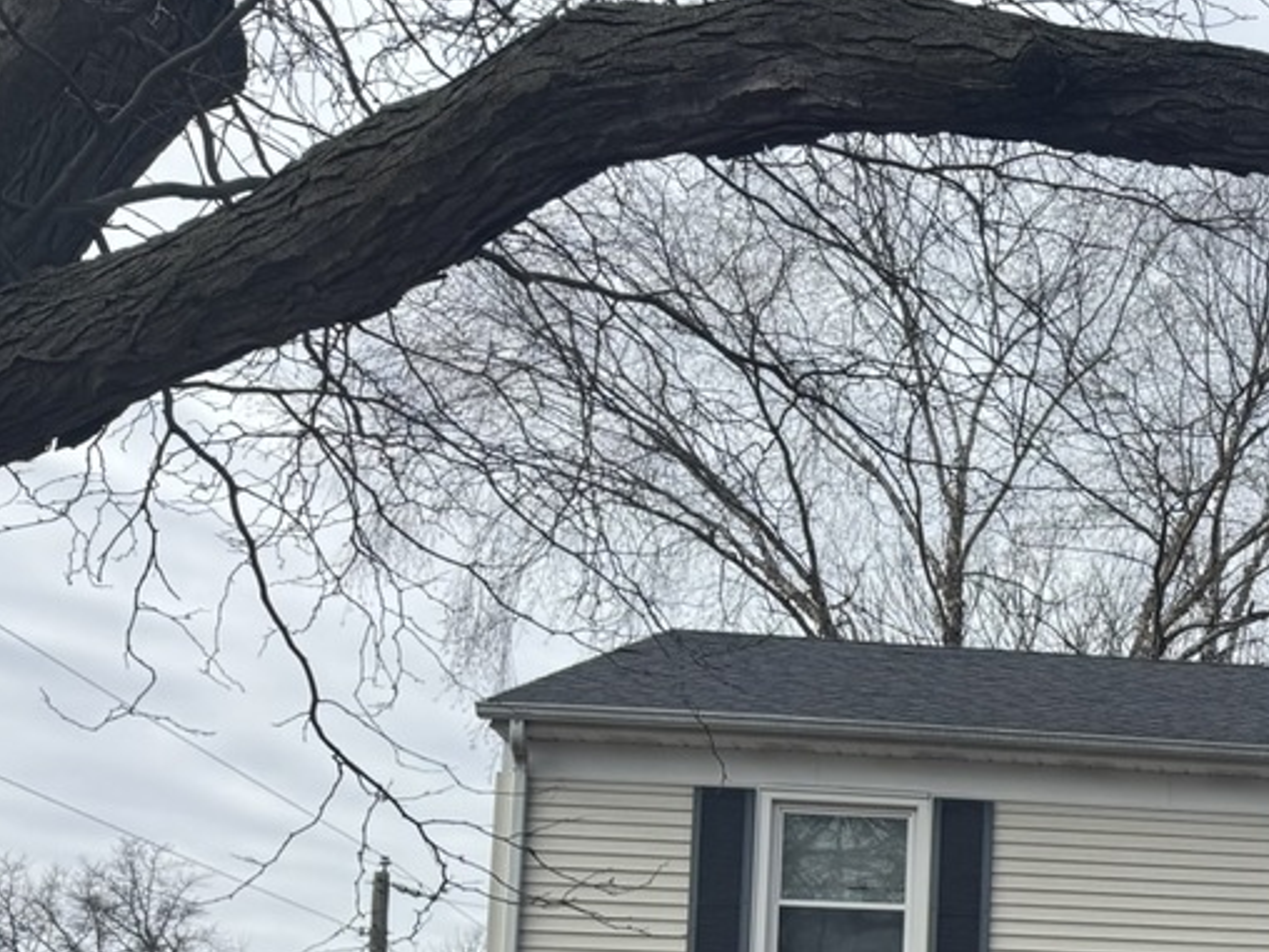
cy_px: 1192
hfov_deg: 24.0
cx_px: 1771
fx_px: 2493
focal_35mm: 68
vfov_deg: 20.1
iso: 80
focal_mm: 6.76
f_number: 1.78
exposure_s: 1/2604
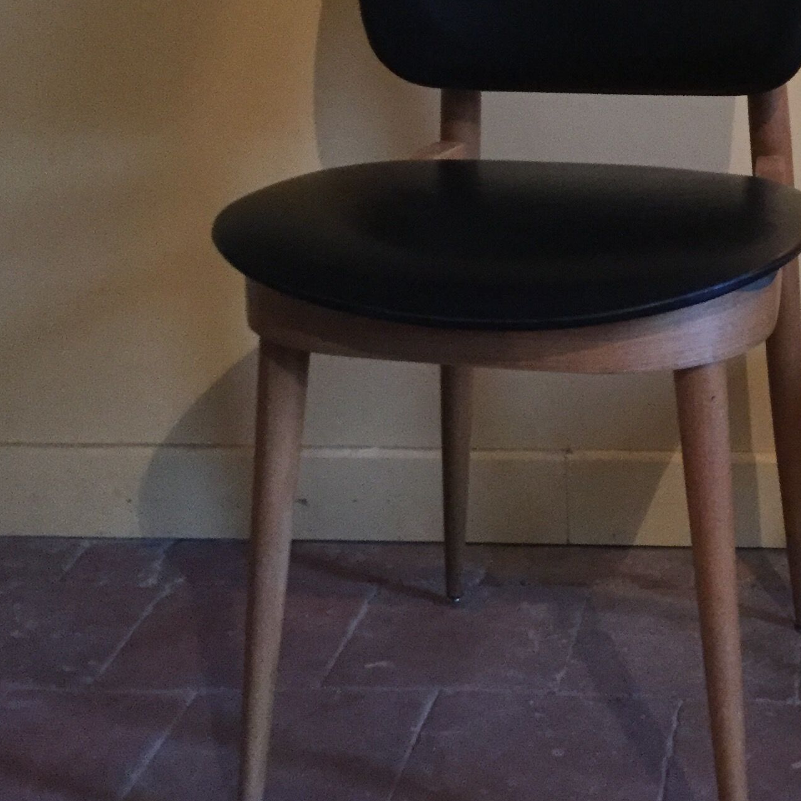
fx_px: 1833
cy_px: 188
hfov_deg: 24.1
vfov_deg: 24.4
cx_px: 693
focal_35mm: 70
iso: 250
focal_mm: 3.3
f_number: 2.4
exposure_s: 1/20
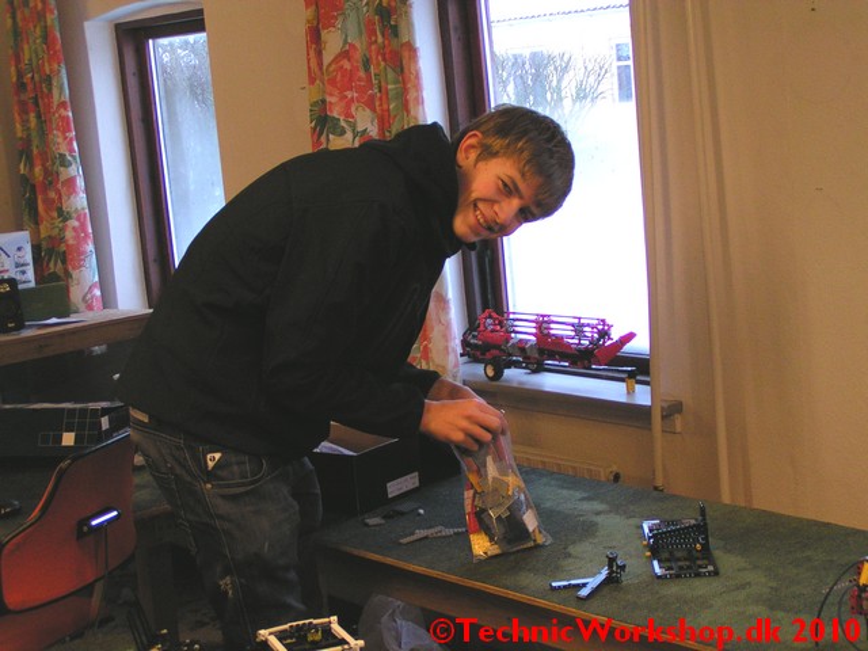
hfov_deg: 32.2
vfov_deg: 24.4
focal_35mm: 60
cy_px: 326
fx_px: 1505
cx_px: 434
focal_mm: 9.2
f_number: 3.2
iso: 160
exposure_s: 1/60
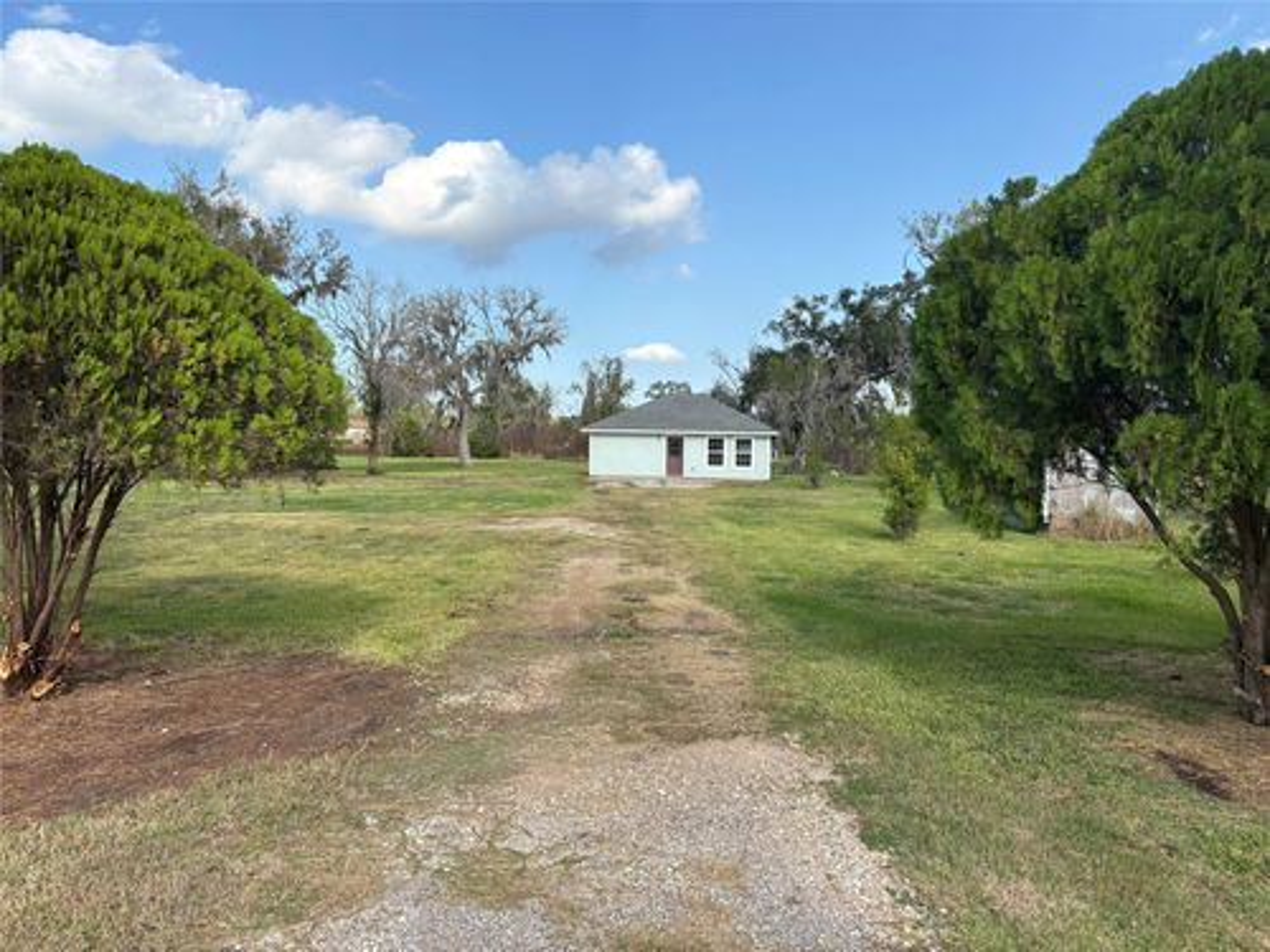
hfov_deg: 67.3
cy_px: 476
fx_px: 954
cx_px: 635
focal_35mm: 26
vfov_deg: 53.1
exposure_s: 1/2538
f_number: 1.6
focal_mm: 5.96
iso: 50
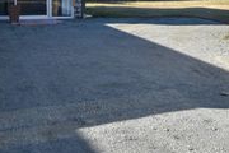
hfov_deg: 21.5
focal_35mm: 94
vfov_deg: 14.0
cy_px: -39
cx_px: 51
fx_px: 598
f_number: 8
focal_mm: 24
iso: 200
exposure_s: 1/250
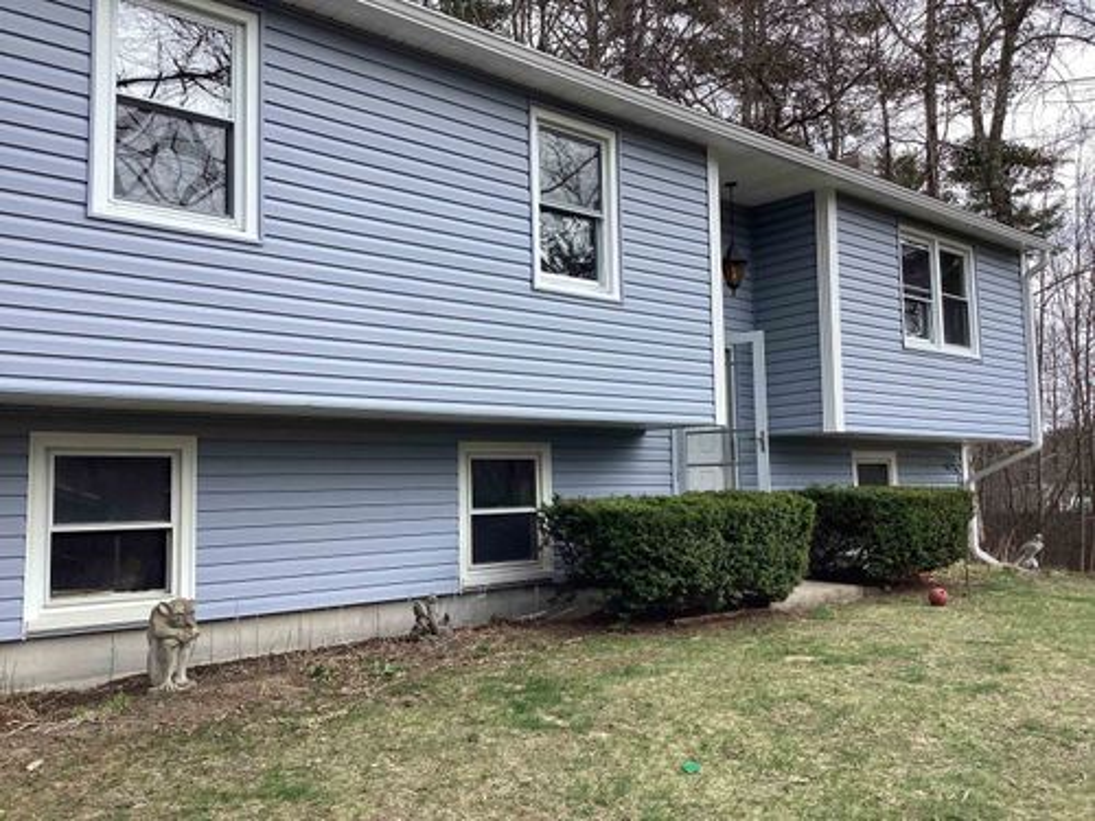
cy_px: 410
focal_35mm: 31
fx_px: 981
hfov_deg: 58.4
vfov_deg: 45.4
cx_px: 548
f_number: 2.4
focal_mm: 3.3
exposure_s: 1/525
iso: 25
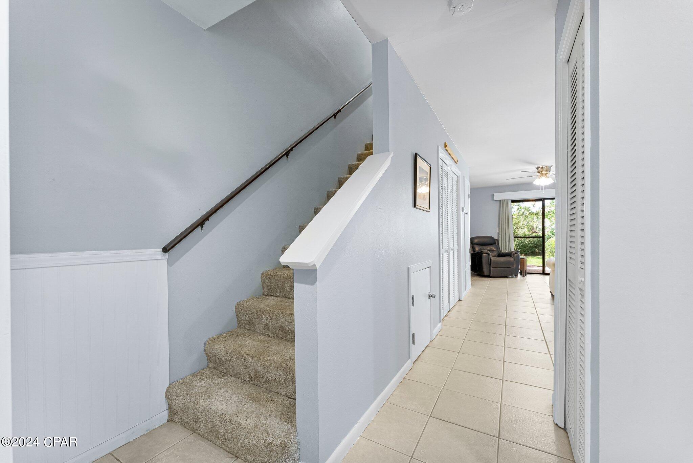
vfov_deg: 81.3
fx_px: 270
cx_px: 346
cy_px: 232
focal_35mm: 14
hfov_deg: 104.2
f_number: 8
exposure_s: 1/8
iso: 2500
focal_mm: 14
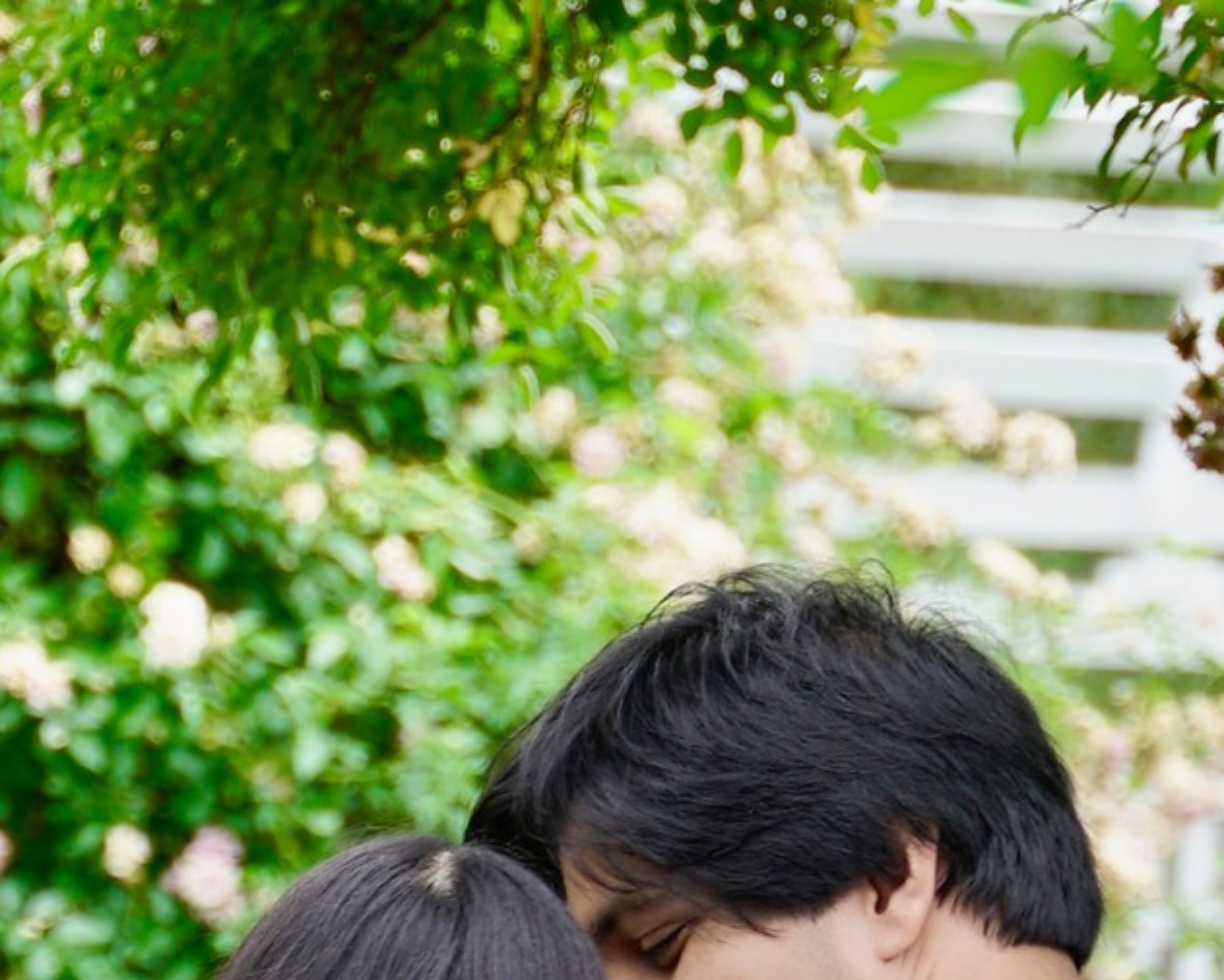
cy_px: 1636
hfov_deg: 5.8
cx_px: 613
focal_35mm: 331
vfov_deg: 4.6
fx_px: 11993
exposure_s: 1/250
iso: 100
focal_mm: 58
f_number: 2.8
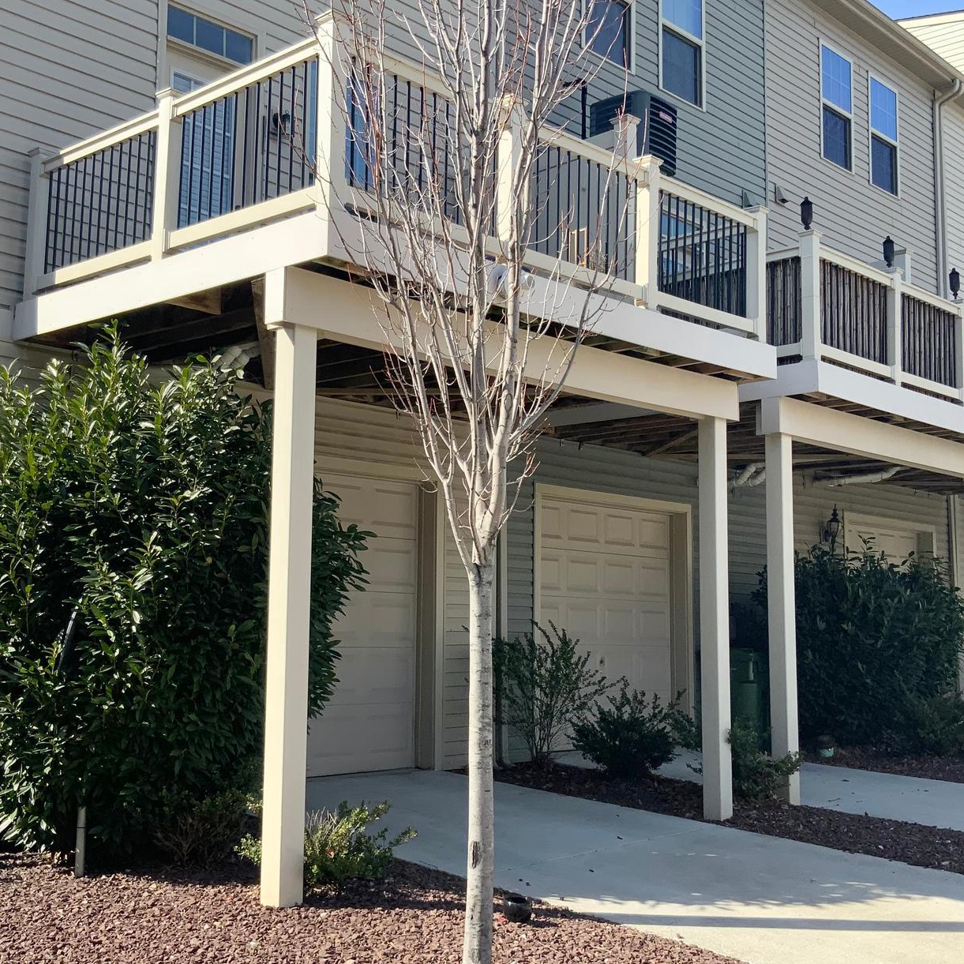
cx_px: 457
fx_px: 1355
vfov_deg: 39.2
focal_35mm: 43
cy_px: 492
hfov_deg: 39.2
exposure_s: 1/1098
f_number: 1.8
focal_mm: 3
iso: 16
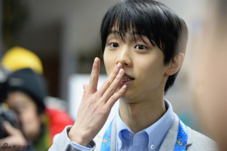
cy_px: 76
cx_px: 114
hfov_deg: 11.1
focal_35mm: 185
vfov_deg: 7.4
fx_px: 1165
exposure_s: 1/160
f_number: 3.5
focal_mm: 185
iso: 4000
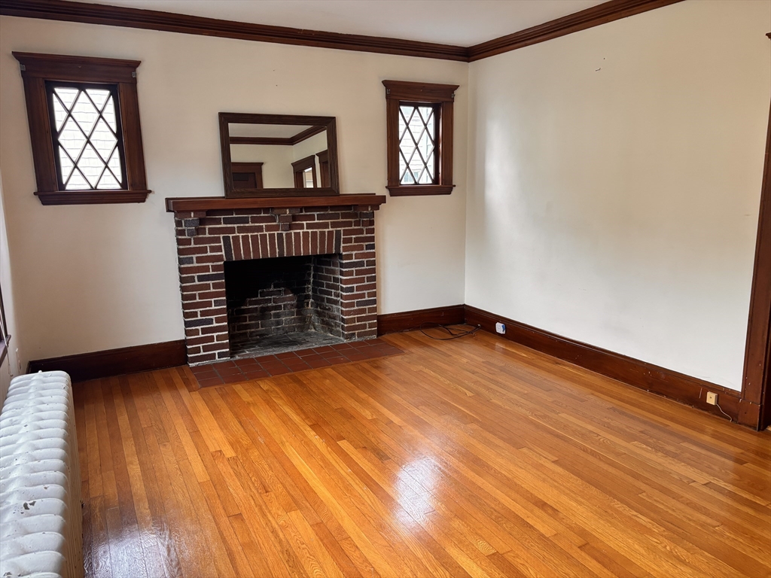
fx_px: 579
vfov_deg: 53.1
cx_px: 386
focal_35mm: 26
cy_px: 289
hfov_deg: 67.3
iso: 125
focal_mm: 5.96
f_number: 1.6
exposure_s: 1/120
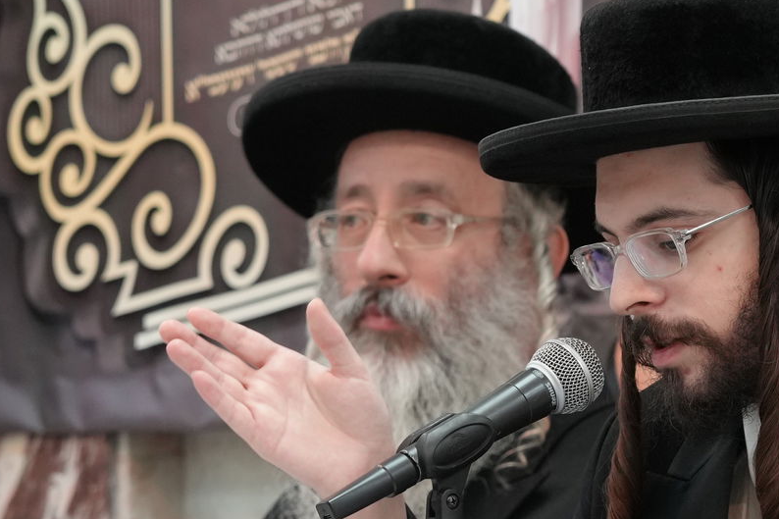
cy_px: 366
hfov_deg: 7.4
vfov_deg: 5.0
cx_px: 662
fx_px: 5992
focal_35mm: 277
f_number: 4
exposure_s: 1/160
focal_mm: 105
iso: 1000
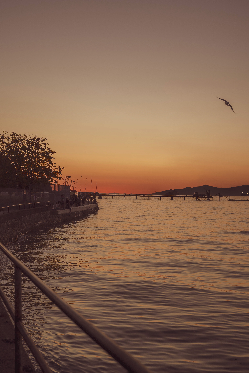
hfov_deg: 27.0
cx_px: 124
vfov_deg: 39.6
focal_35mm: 50
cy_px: 186
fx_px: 519
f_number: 5.6
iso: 100
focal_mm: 50
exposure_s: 1/125
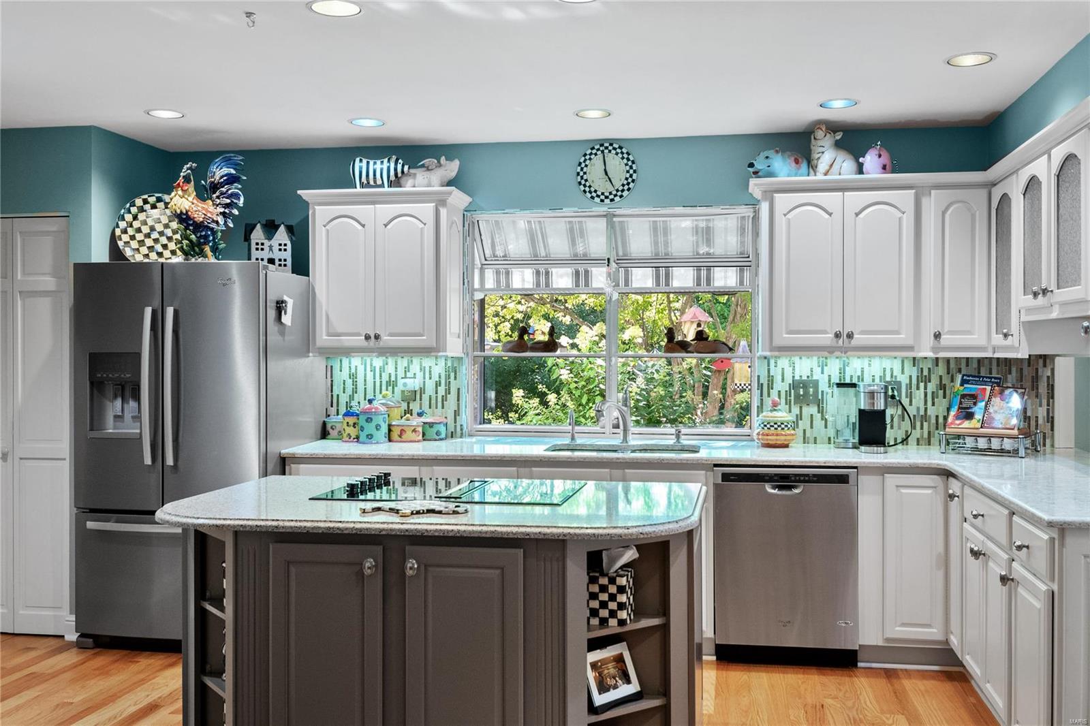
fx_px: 1090
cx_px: 545
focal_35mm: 36
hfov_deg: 53.1
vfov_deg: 36.9
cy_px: 363
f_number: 6.3
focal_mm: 18
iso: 400
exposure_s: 1/8
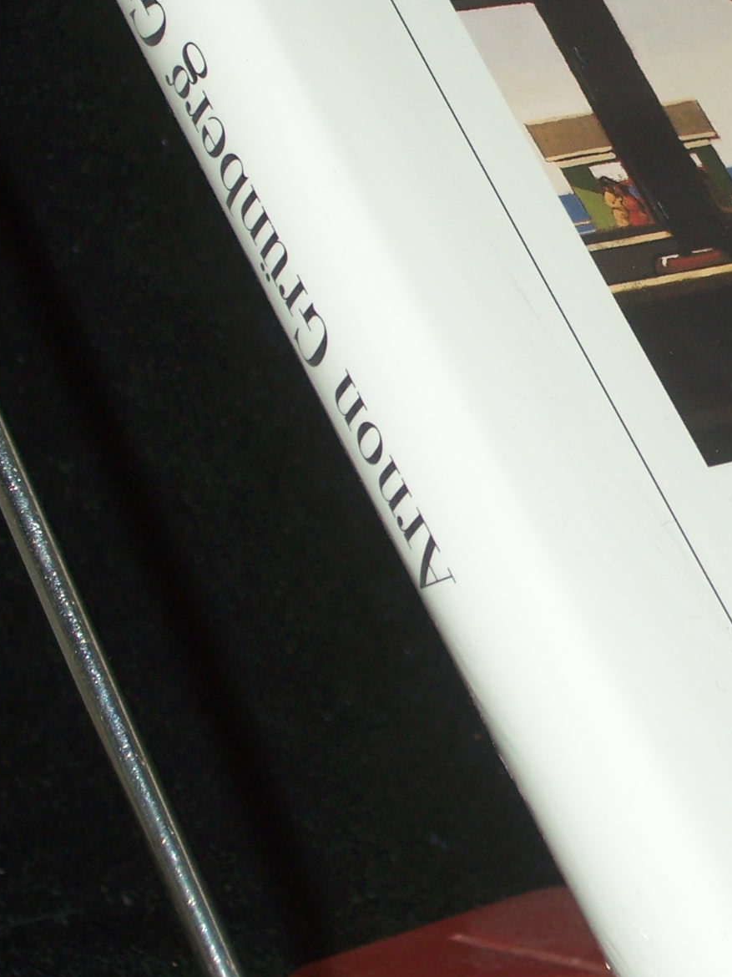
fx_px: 3667
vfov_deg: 15.1
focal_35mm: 130
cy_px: 280
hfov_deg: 11.3
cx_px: 669
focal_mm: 11
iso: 80
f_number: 3.6
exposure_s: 1/80
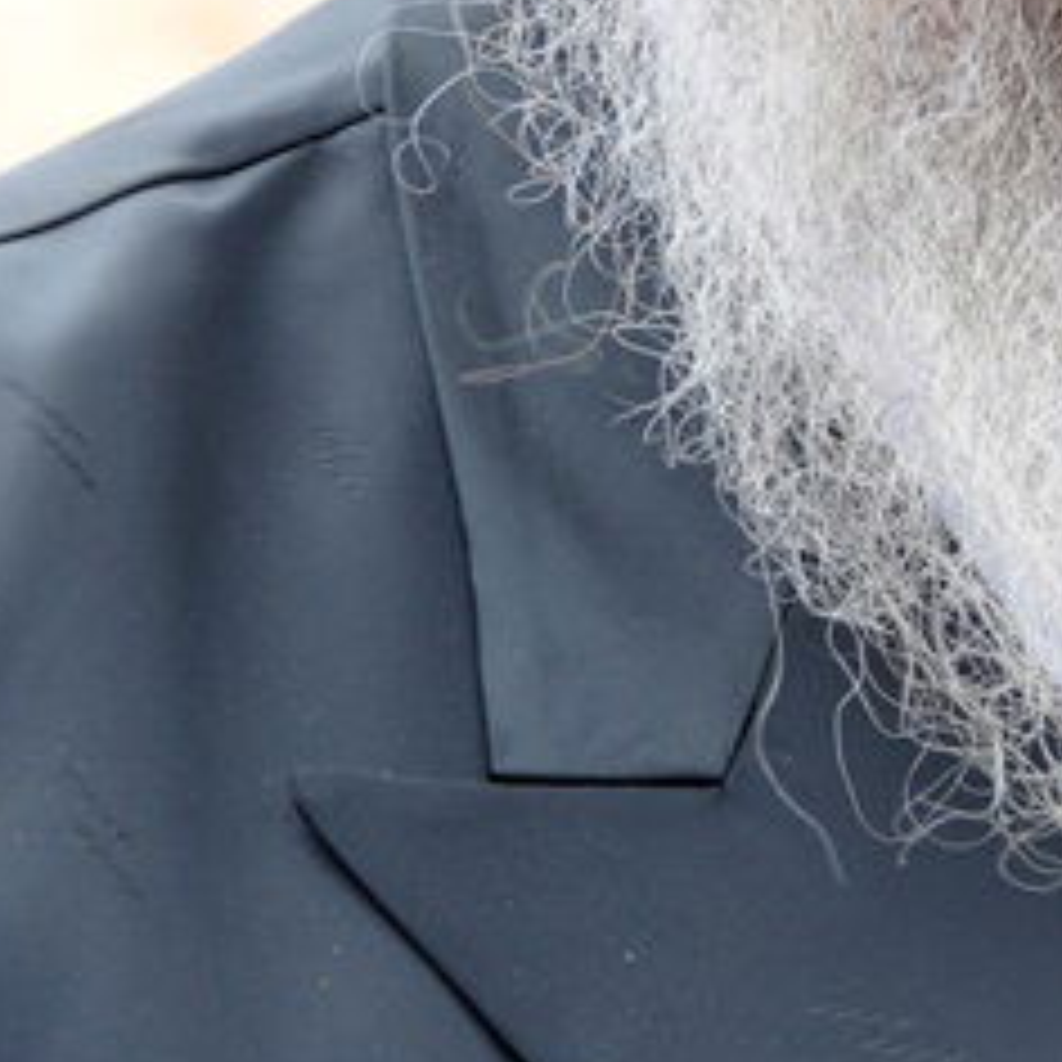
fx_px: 19195
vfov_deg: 3.2
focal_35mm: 553
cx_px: 1215
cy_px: 252
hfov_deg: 3.2
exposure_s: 1/100
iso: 250
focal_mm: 100
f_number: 5.3
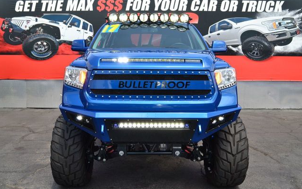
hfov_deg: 52.7
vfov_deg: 34.4
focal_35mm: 37
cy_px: 98
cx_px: 151
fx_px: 305
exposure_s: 1/250
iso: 400
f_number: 10
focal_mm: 24
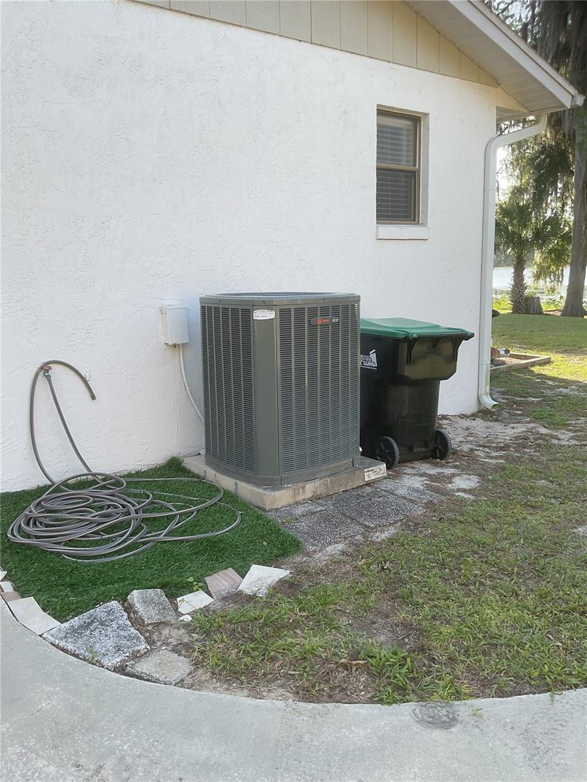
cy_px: 391
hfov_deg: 48.2
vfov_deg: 61.7
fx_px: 656
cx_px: 294
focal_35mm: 29
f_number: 1.8
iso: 16
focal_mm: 3
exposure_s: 1/233
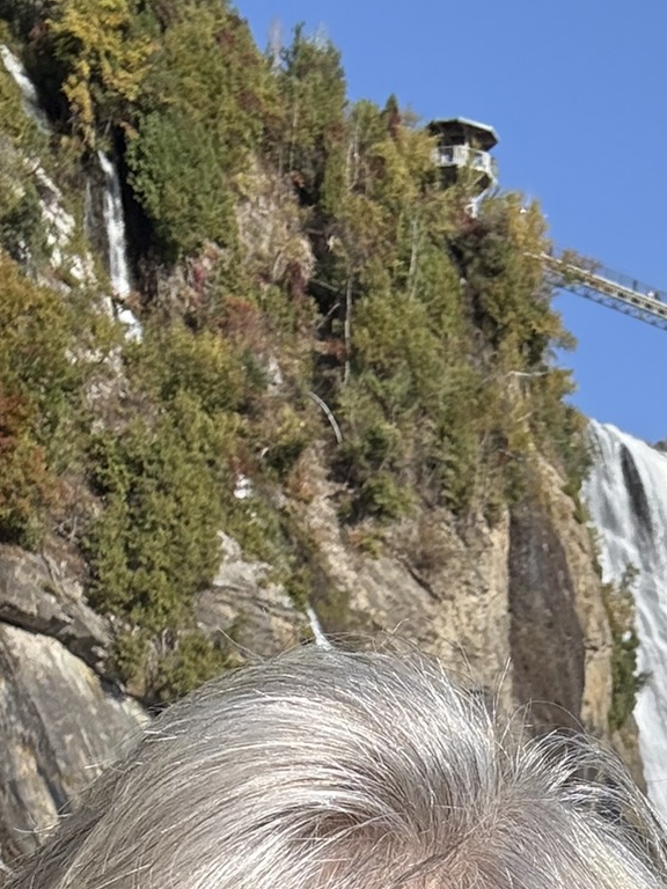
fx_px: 2055
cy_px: 1131
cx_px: 680
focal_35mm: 80
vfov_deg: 22.1
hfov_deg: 17.9
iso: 25
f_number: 1.9
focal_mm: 2.69
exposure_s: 1/1383
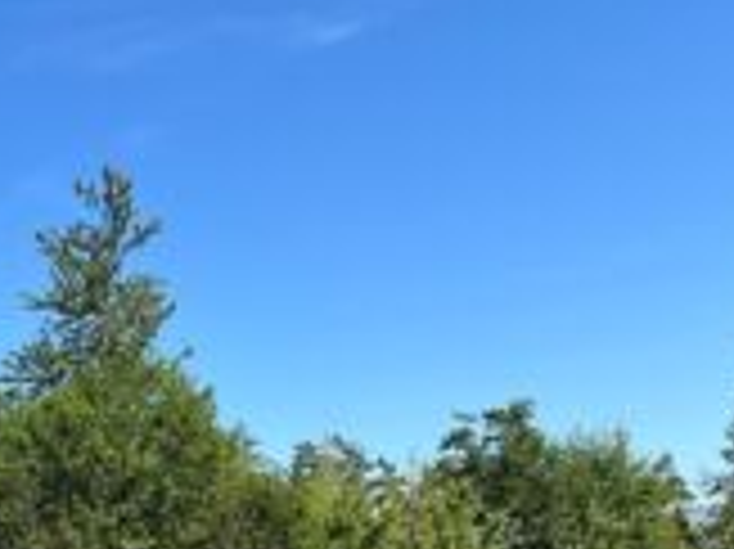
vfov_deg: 21.9
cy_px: 576
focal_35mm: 64
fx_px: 1356
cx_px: 36
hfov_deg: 28.8
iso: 50
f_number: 1.5
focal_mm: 5.7
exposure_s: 1/3356
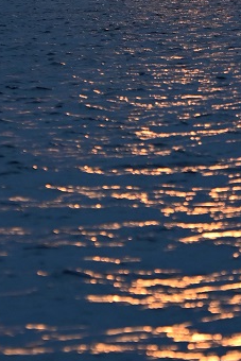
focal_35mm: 630
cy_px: 192
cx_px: 247
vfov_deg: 3.3
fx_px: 6319
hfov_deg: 2.2
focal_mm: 165
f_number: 5
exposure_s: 1/500
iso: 720
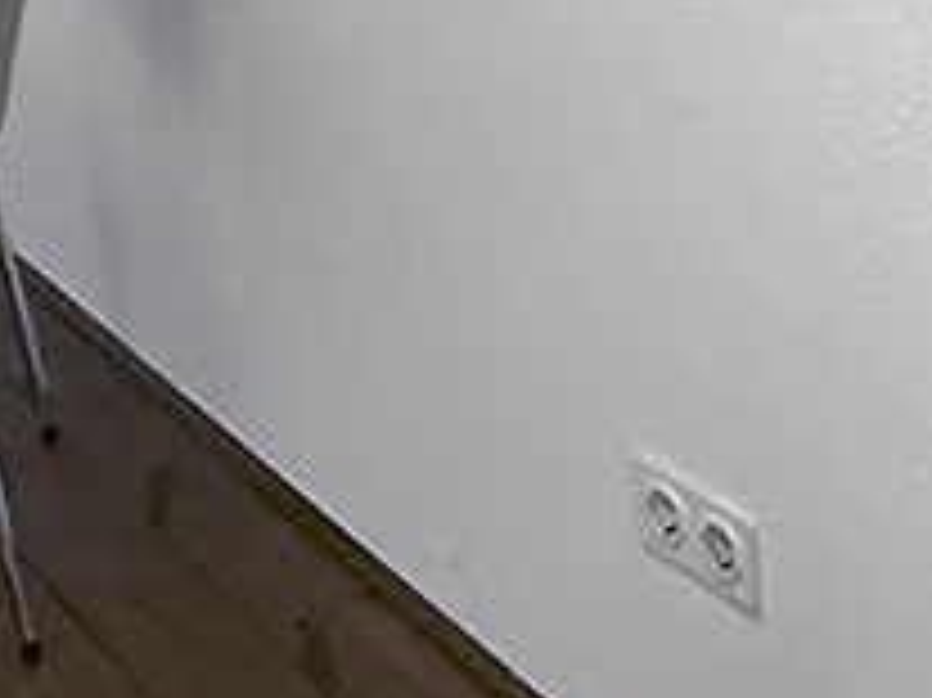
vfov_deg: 20.1
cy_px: -403
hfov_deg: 28.9
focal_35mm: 61
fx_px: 1641
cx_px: -72
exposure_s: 1/50
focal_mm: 2.22
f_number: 2.2
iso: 800
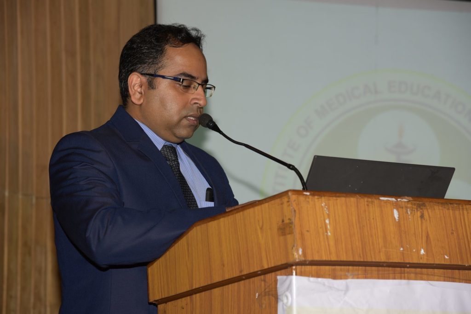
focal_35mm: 112
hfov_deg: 18.3
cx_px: 236
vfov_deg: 12.2
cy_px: 157
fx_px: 1465
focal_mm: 112
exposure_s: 1/125
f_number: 5.6
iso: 400
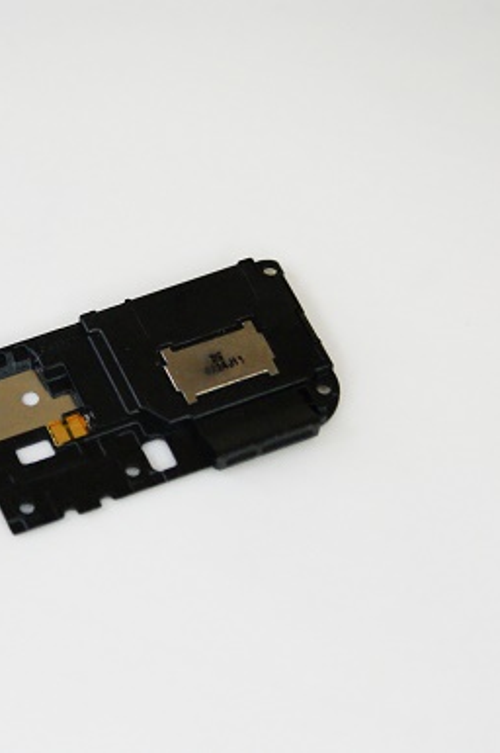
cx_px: 62
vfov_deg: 16.4
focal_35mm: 125
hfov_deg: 10.9
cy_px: 378
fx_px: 2604
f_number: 5.6
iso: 1600
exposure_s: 1/160
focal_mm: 55
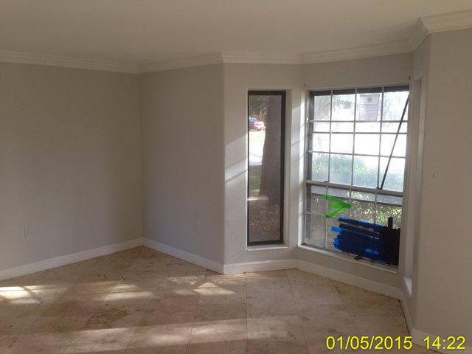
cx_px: 236
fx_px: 450
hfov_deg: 55.4
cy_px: 177
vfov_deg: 42.9
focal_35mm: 33
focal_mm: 4.12
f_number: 2.4
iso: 50
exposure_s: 1/40
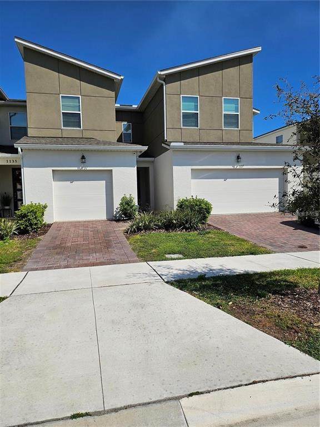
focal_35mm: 24
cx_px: 160
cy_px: 214
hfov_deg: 56.8
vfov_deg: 71.6
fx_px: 296
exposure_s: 1/7771
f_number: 1.8
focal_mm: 5
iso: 50
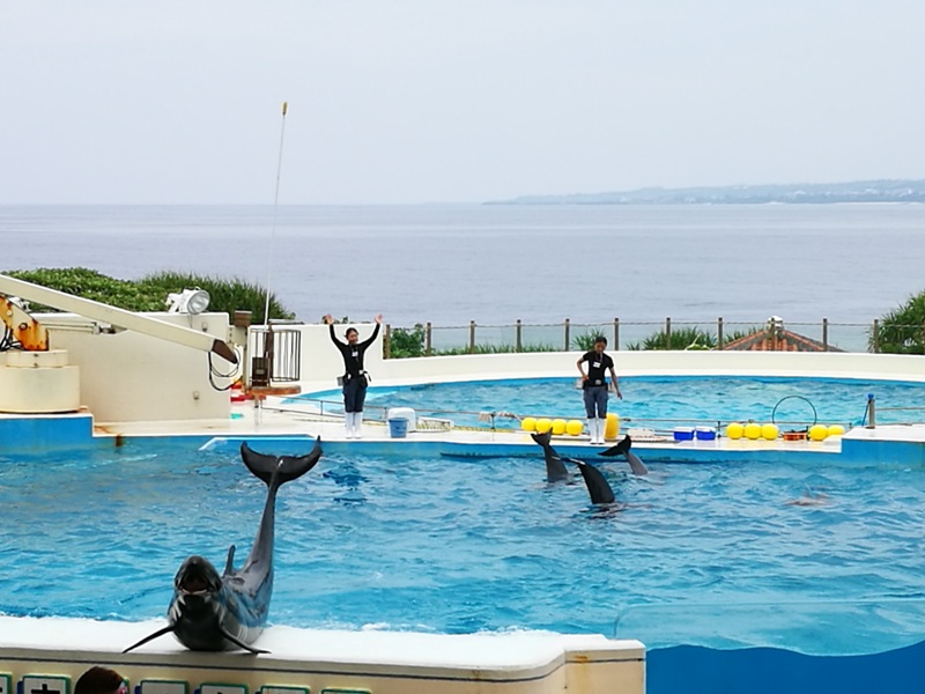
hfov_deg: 18.2
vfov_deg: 13.7
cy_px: 347
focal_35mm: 108
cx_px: 462
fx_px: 2886
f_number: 2.2
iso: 50
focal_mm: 4.5
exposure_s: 1/1037
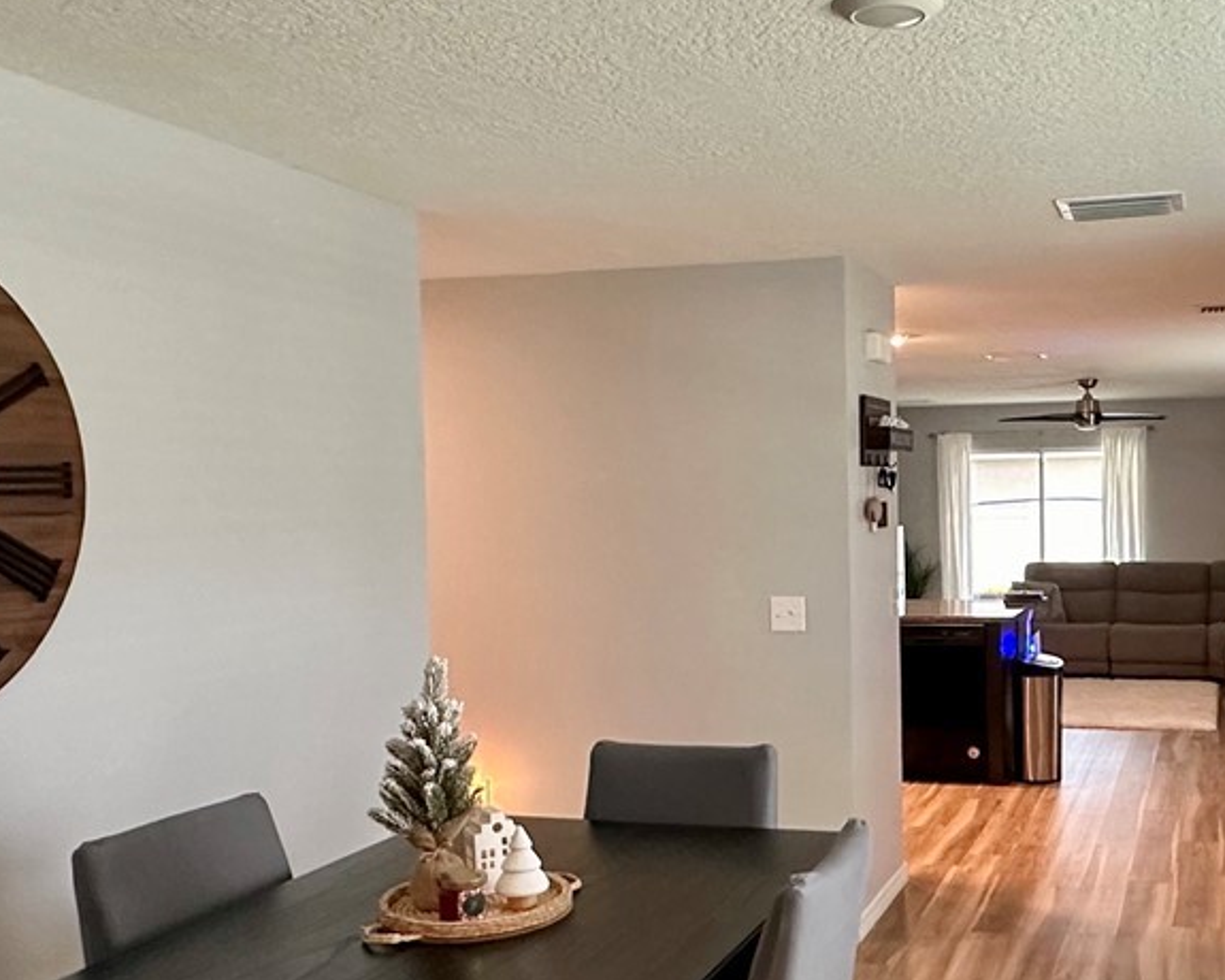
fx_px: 1378
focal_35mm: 38
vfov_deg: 39.1
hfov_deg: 46.7
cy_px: 567
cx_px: 876
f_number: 2.2
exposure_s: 1/60
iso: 400
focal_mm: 2.22
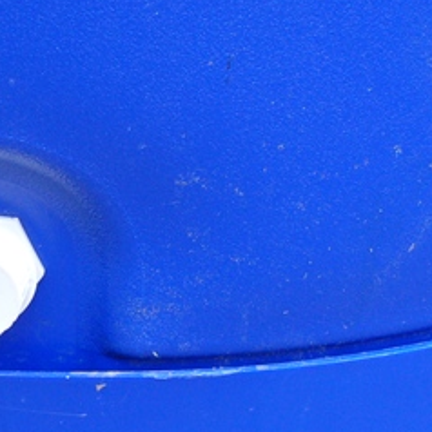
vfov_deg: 6.6
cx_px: -91
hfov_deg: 6.5
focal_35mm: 266
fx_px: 3750
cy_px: 421
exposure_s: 1/80
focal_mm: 55
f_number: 5.6
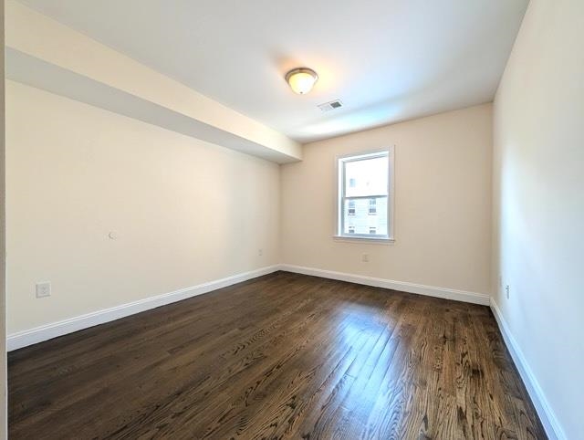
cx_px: 292
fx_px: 203
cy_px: 220
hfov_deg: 110.5
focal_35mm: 12
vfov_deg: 94.6
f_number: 1.7
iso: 63
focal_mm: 2.02
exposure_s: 1/156
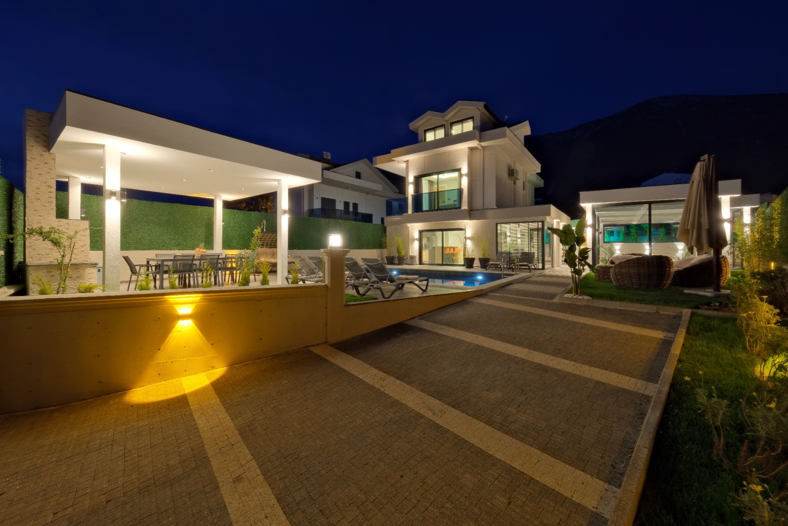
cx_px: 394
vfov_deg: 90.0
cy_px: 263
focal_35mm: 12
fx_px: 263
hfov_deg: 112.6
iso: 125
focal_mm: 8.3
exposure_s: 6.5
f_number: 8
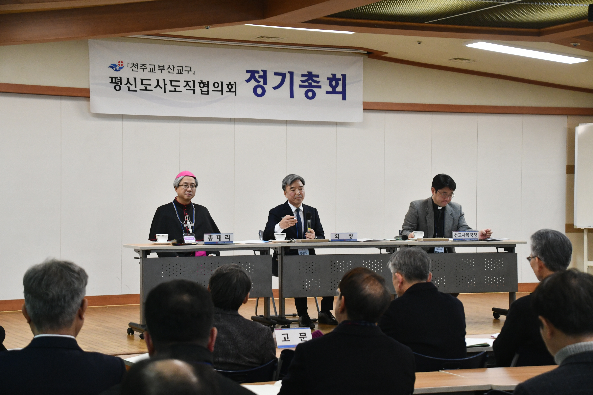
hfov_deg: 27.0
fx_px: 1235
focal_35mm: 75
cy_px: 198
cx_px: 296
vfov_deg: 18.2
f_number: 4.8
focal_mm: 50
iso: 1800
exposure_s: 1/80
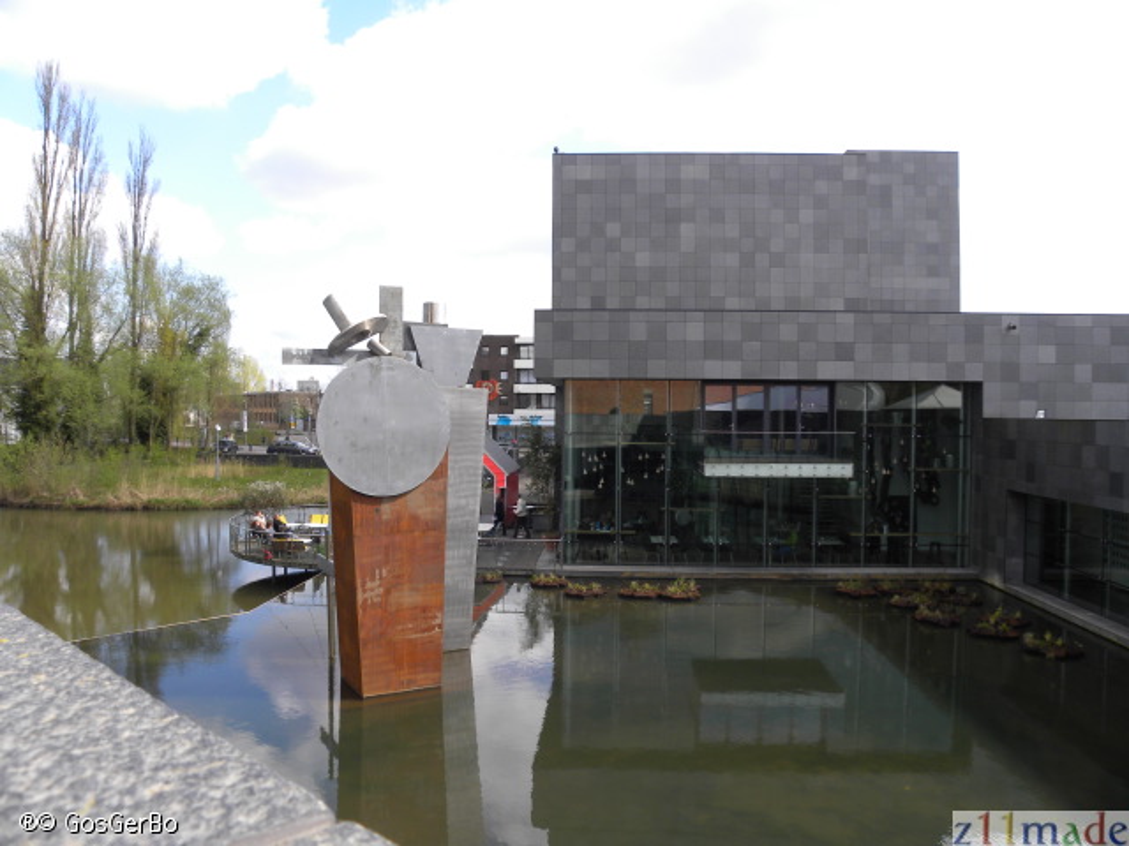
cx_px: 564
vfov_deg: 53.1
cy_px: 423
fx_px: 848
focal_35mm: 26
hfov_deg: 67.3
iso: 64
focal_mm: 4.6
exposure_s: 1/199
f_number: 4.5
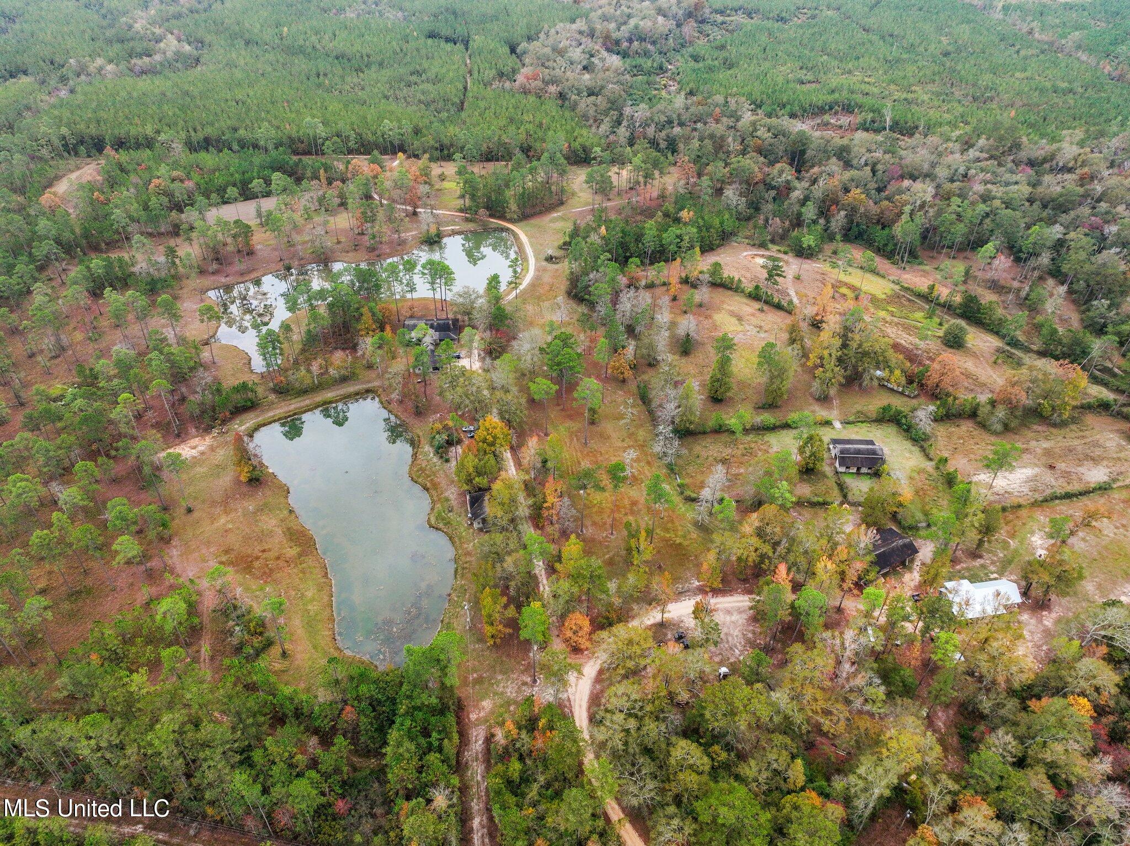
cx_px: 565
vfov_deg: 56.8
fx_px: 783
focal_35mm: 24
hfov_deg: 71.6
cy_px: 423
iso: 100
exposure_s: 1/240
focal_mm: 12.29
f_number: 2.8
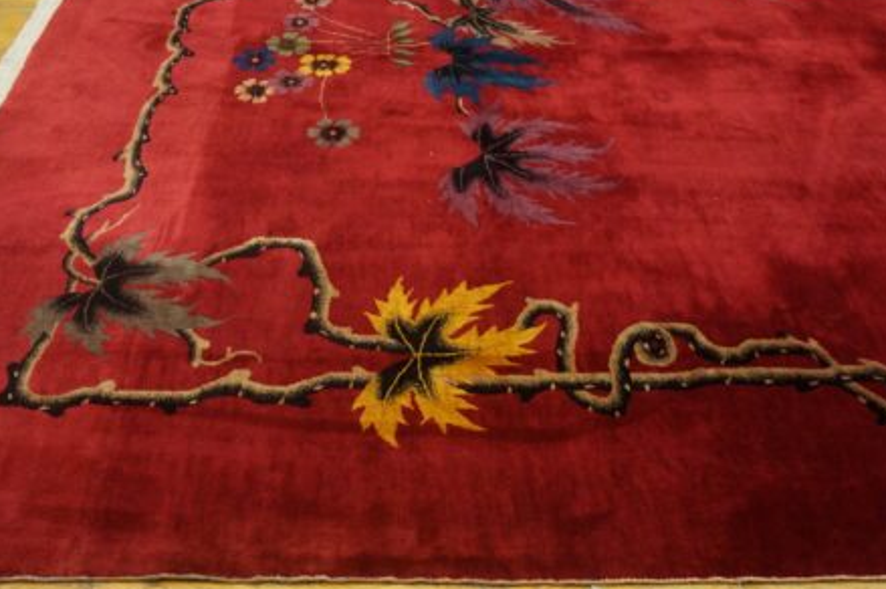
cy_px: 247
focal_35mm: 41
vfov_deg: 32.5
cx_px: 438
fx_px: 1008
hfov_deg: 47.4
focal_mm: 20
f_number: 4
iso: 1600
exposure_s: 1/60
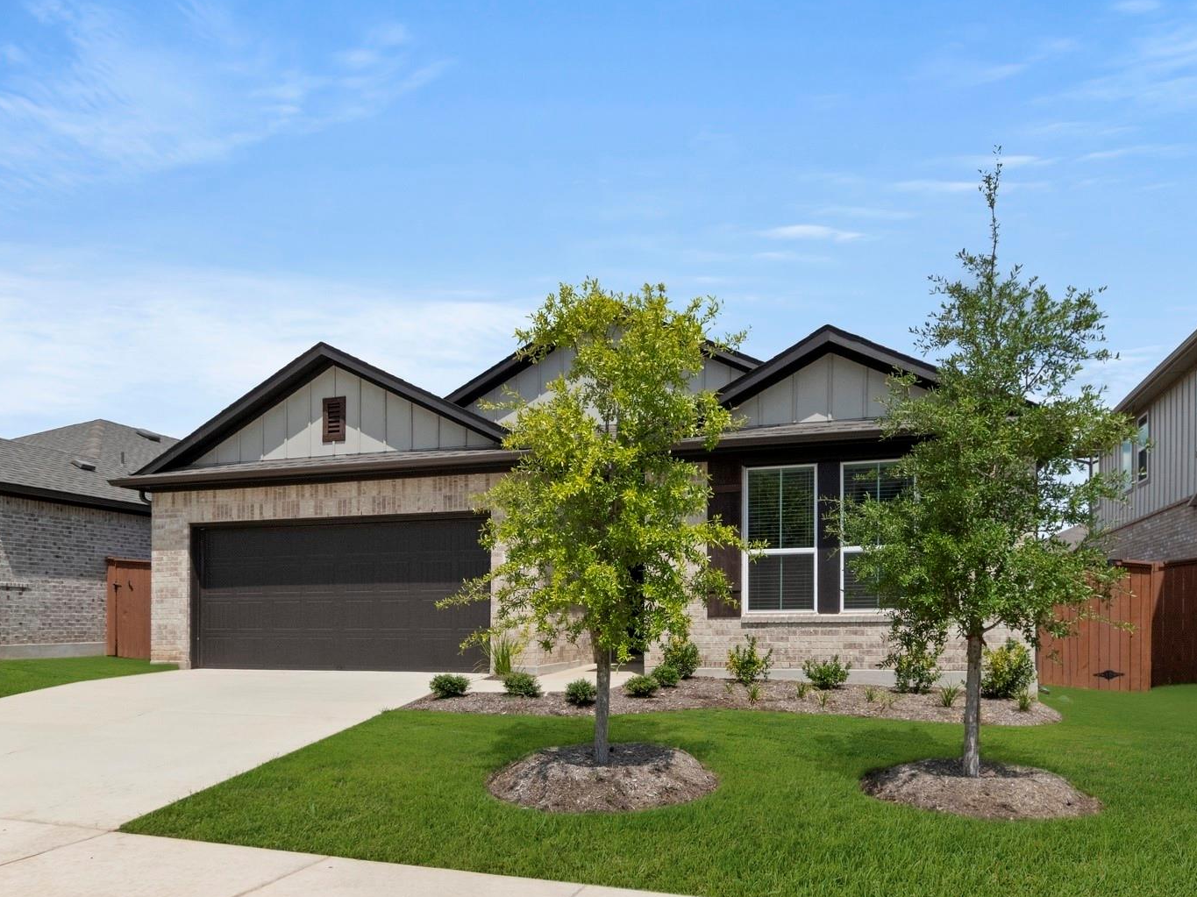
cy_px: 455
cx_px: 553
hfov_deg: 71.5
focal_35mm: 24
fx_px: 830
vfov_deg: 56.8
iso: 400
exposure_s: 1/3200
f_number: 8
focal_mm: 14
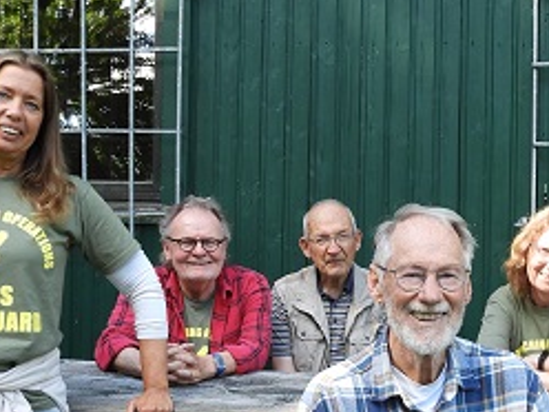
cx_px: 352
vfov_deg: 25.1
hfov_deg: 33.0
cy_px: 270
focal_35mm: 58
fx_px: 920
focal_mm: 4.3
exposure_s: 1/60
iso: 100
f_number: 3.3
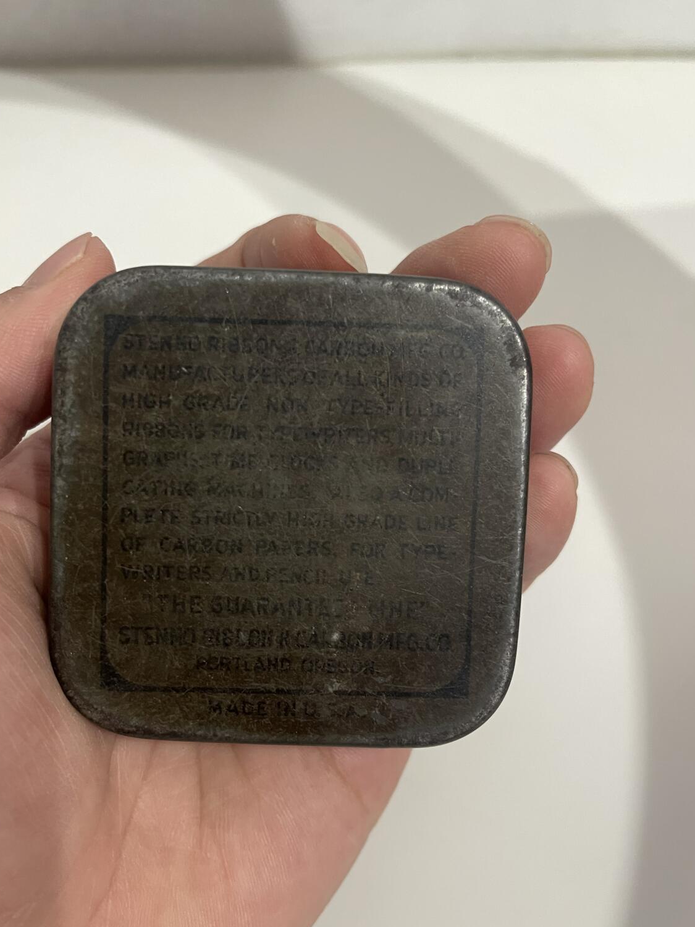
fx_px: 803
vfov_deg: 59.9
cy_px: 507
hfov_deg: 46.6
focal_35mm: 30
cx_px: 289
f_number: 1.6
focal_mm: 5.1
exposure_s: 1/25
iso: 500
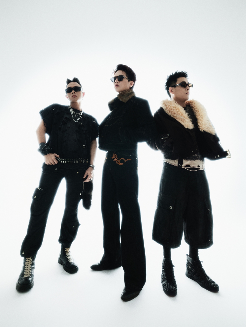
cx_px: 123
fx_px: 171
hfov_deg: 71.6
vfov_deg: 87.7
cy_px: 164
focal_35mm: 18
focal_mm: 23
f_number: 4
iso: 2500
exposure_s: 1/125
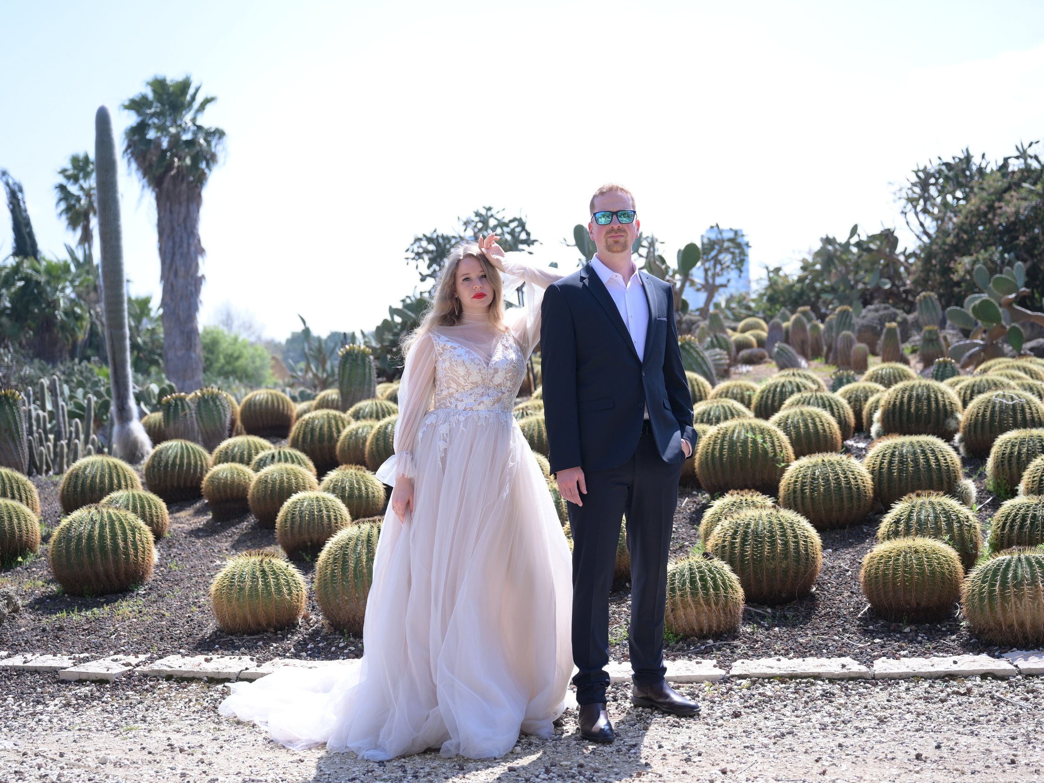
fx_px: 1418
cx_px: 507
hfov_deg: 40.4
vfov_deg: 30.9
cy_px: 391
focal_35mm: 47
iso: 100
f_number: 3.2
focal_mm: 43
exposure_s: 1/800
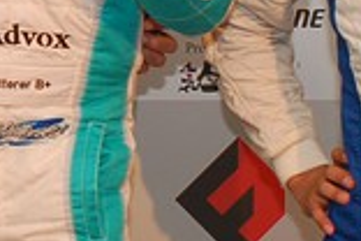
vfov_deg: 8.2
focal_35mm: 166
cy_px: -70
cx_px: -95
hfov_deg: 12.1
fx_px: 1664
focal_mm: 24
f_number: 4
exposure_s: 1/60
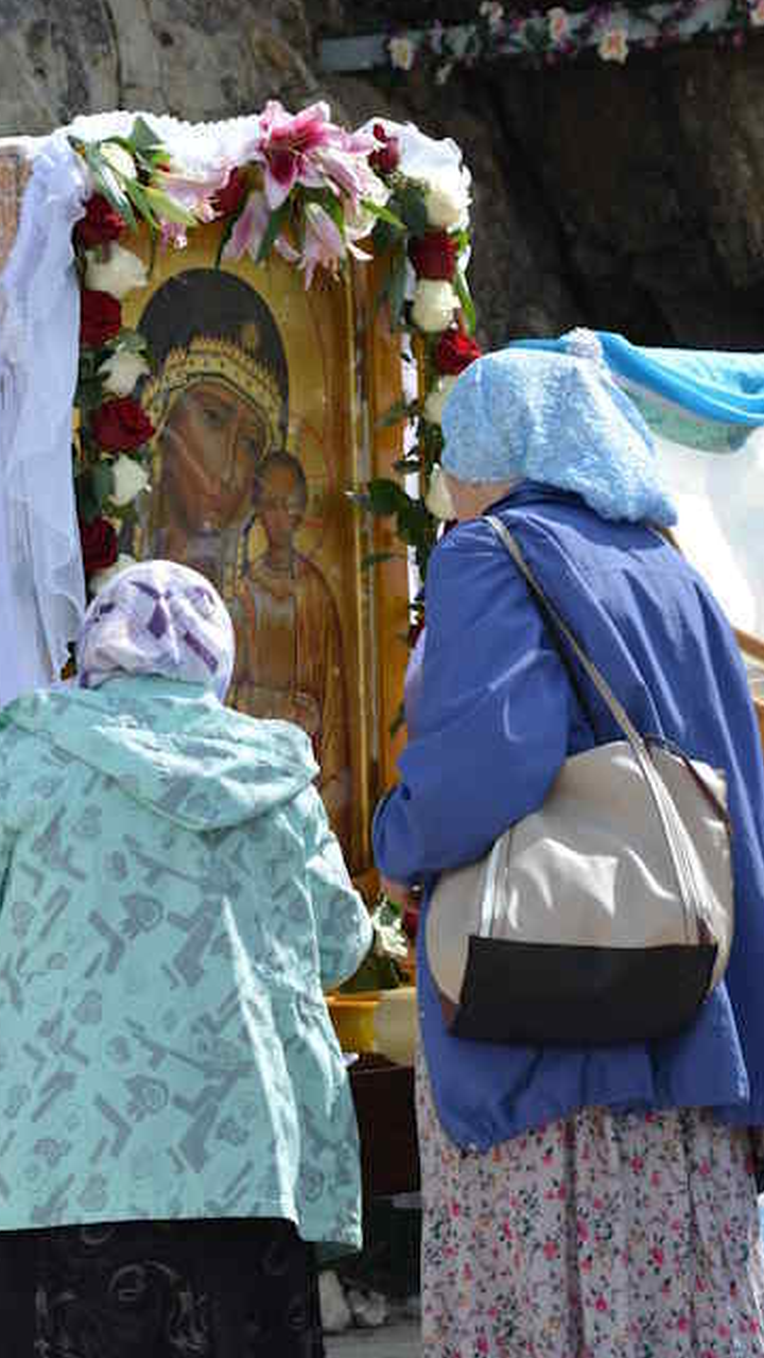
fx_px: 6339
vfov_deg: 12.2
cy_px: 710
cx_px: 713
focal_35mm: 176
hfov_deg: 6.9
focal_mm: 70
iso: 110
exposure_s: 1/250
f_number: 8
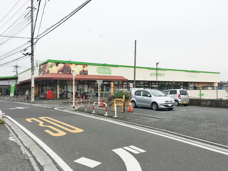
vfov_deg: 48.2
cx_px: 114
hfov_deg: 61.7
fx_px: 191
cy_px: 86
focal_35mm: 29
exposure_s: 1/999
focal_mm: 4.15
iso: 25
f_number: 2.2
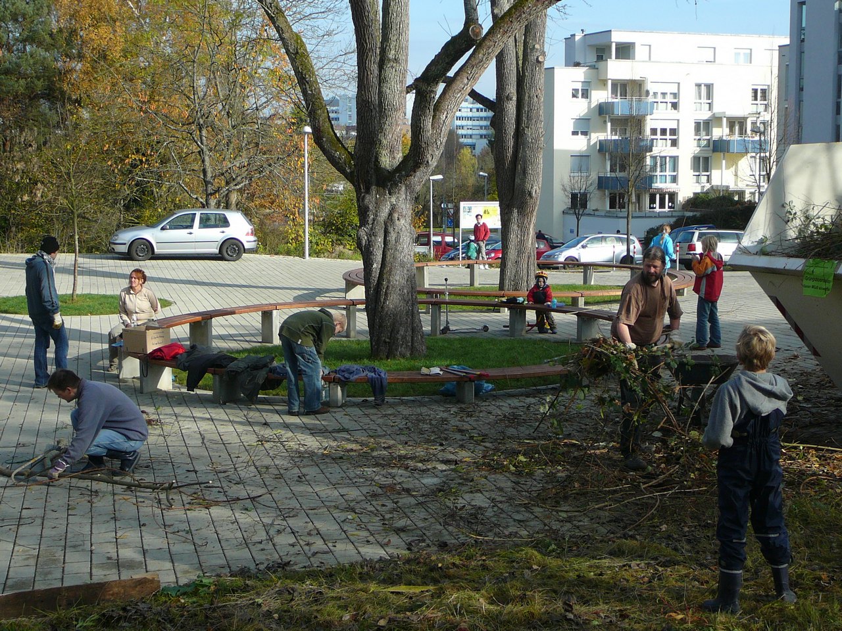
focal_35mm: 52
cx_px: 421
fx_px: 1265
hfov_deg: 36.8
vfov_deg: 28.0
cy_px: 316
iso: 80
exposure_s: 1/500
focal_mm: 7.8
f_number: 3.4
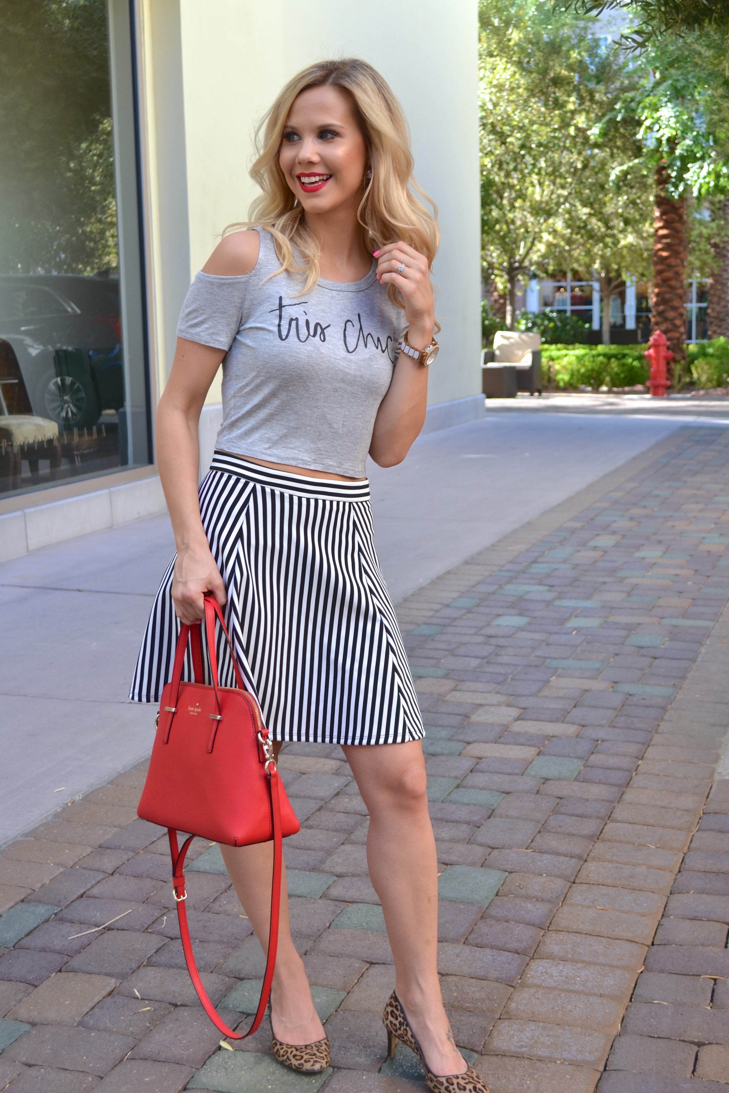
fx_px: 1519
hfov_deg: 27.0
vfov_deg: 39.6
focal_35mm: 50
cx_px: 350
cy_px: 566
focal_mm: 30
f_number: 5.6
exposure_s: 1/125
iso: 200
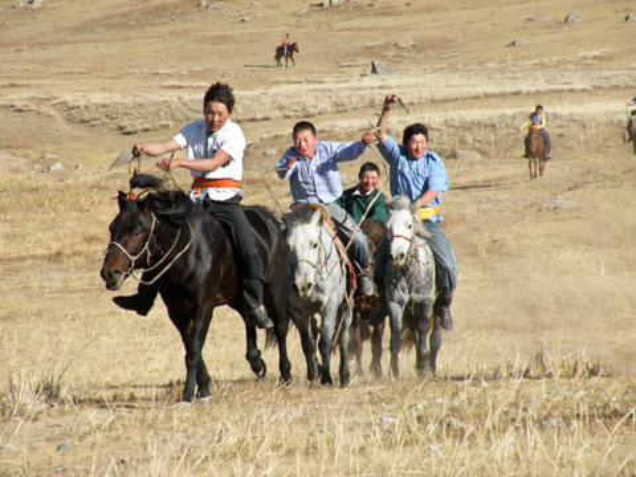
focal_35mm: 286
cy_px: 238
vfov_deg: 5.2
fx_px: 5255
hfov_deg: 6.9
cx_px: 318
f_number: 7.1
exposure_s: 1/230
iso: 64
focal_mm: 50.7
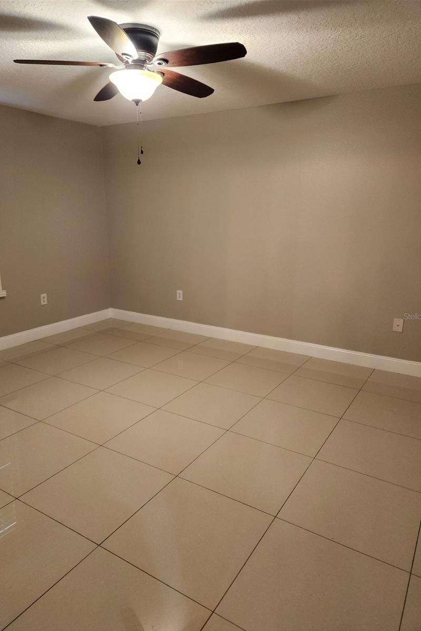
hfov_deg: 53.1
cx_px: 203
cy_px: 316
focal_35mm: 24
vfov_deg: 73.8
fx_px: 421
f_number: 1.8
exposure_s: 1/60
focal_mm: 5.4
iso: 400
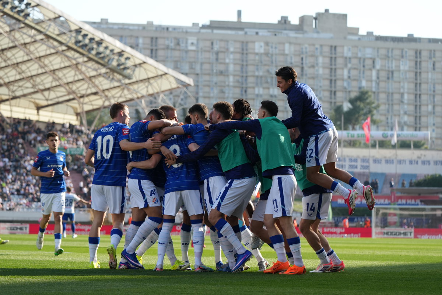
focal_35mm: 114
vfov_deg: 12.0
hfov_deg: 18.0
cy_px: 148
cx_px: 221
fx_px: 1399
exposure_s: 1/2000
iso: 500
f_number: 4
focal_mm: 114
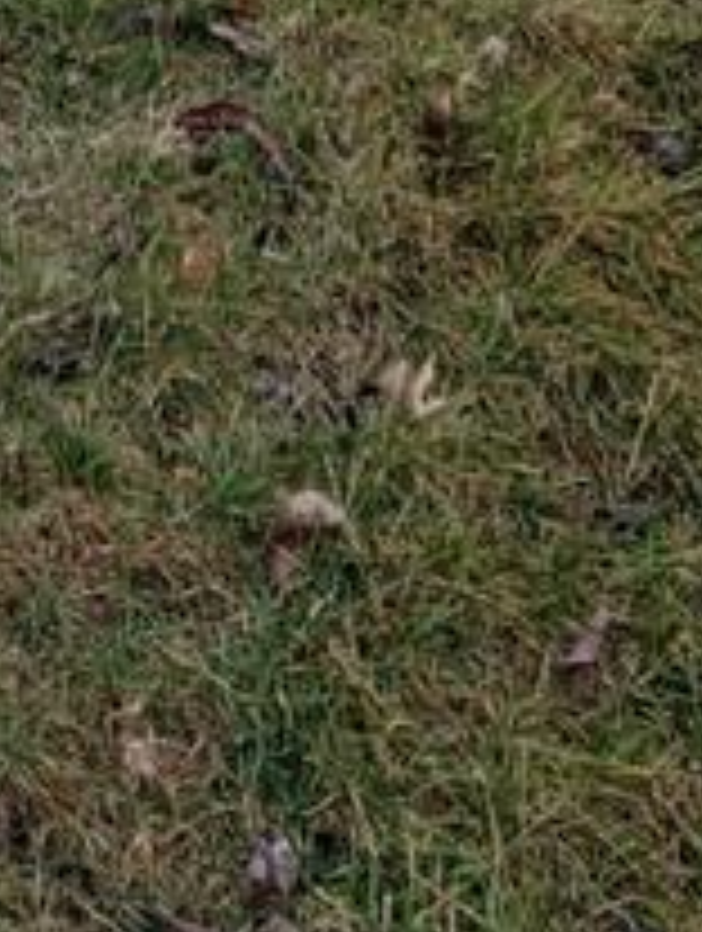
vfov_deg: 12.5
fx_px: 3370
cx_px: 112
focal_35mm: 125
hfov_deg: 11.8
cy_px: -1274
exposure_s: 1/120
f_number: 1.8
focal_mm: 6.7
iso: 100
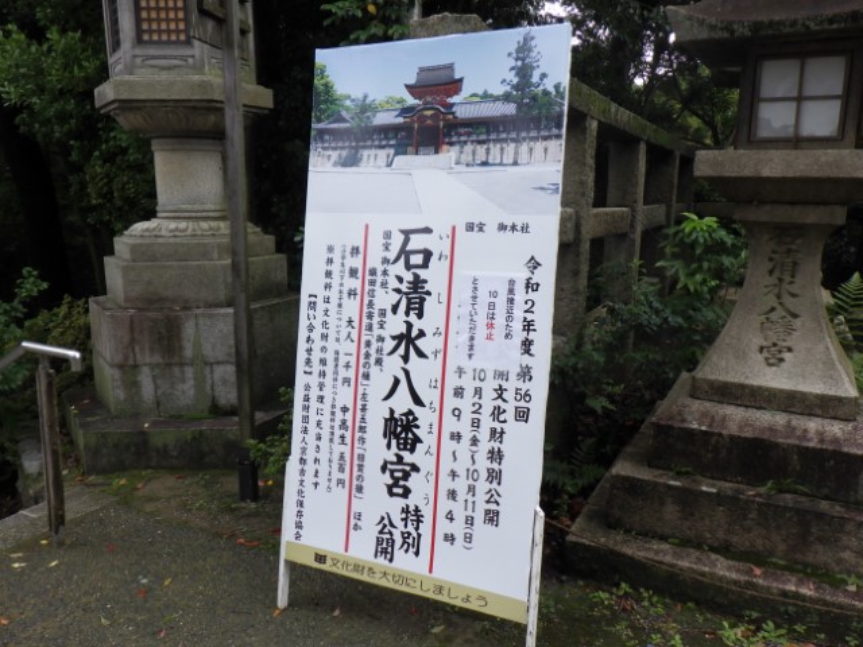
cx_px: 432
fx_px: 698
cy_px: 324
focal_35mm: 28
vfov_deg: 49.7
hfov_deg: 63.4
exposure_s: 1/125
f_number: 4.2
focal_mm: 5
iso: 125
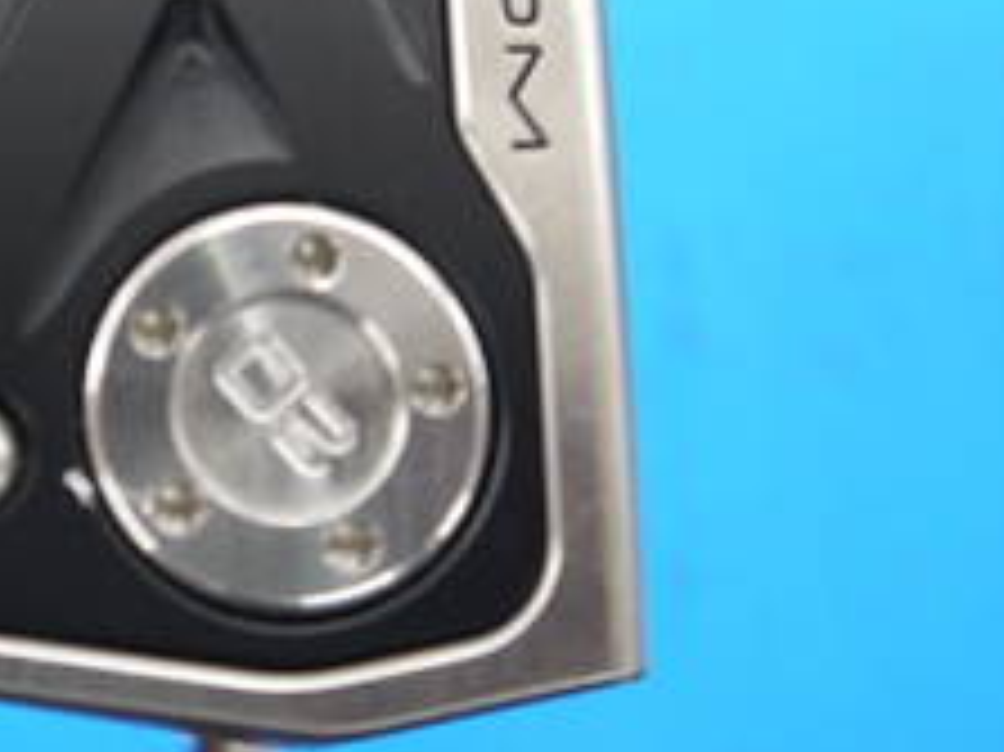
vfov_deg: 16.7
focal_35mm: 86
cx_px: -9
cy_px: -27
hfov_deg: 21.9
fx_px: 2493
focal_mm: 15
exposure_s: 1/60
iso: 320
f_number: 3.6
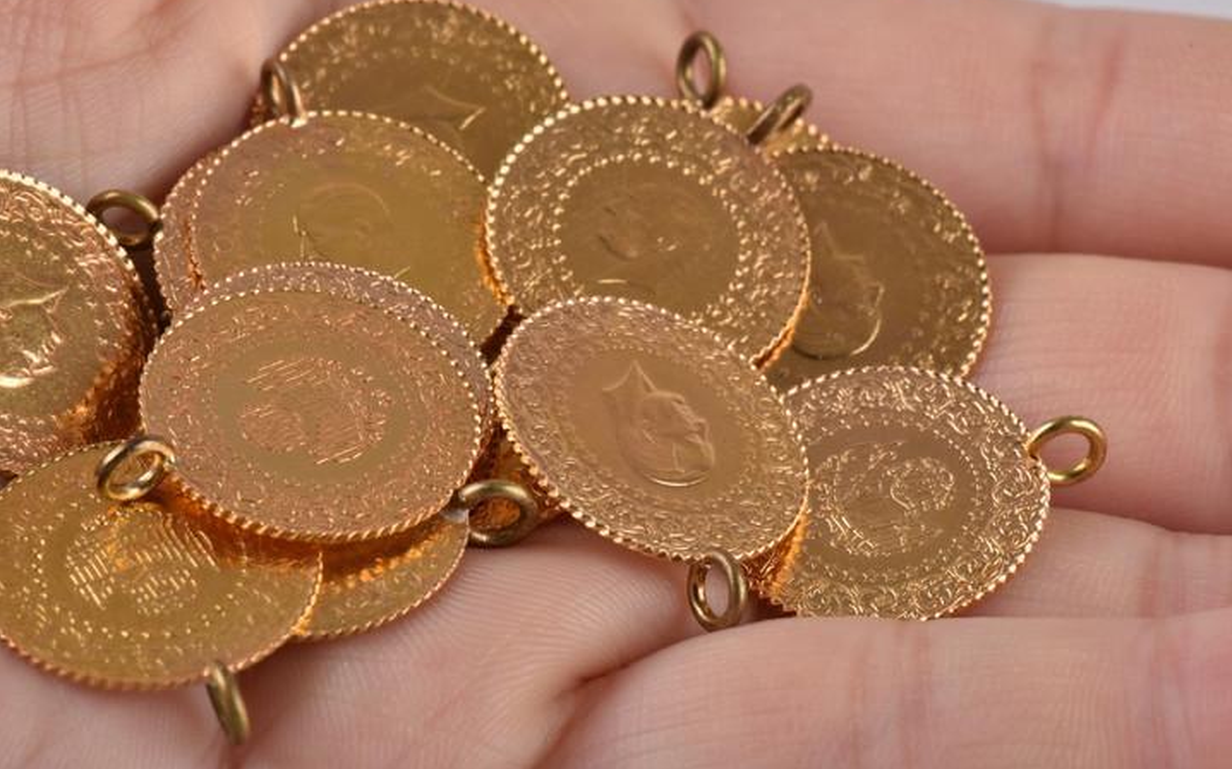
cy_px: 363
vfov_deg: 12.1
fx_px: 3625
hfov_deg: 19.3
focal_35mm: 108
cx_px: 619
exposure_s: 1/160
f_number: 29
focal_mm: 105
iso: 100
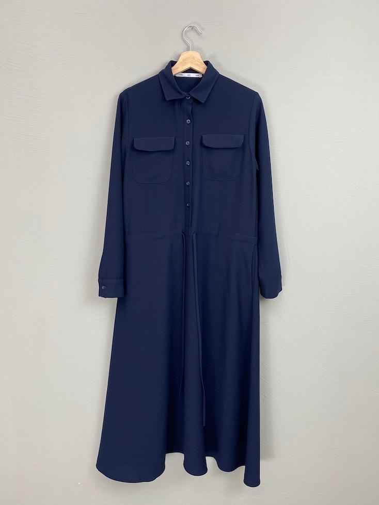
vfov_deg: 67.3
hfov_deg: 53.1
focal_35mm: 26
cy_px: 252
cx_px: 190
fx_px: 380
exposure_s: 1/100
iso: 100
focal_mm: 4.25
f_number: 1.8
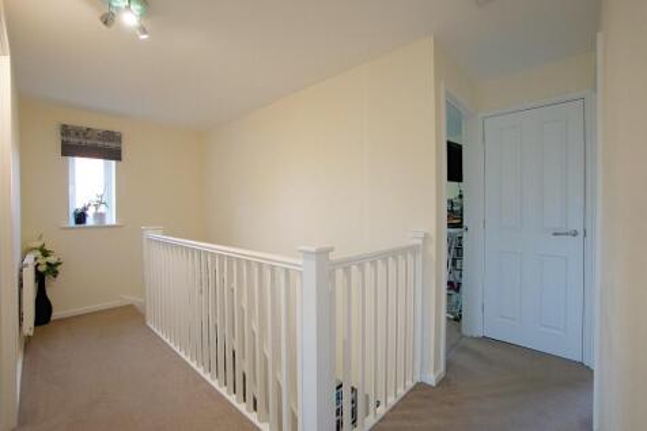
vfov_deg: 77.3
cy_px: 216
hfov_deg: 100.4
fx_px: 269
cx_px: 324
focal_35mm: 15
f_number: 4
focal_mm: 10
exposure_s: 1/160
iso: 1000
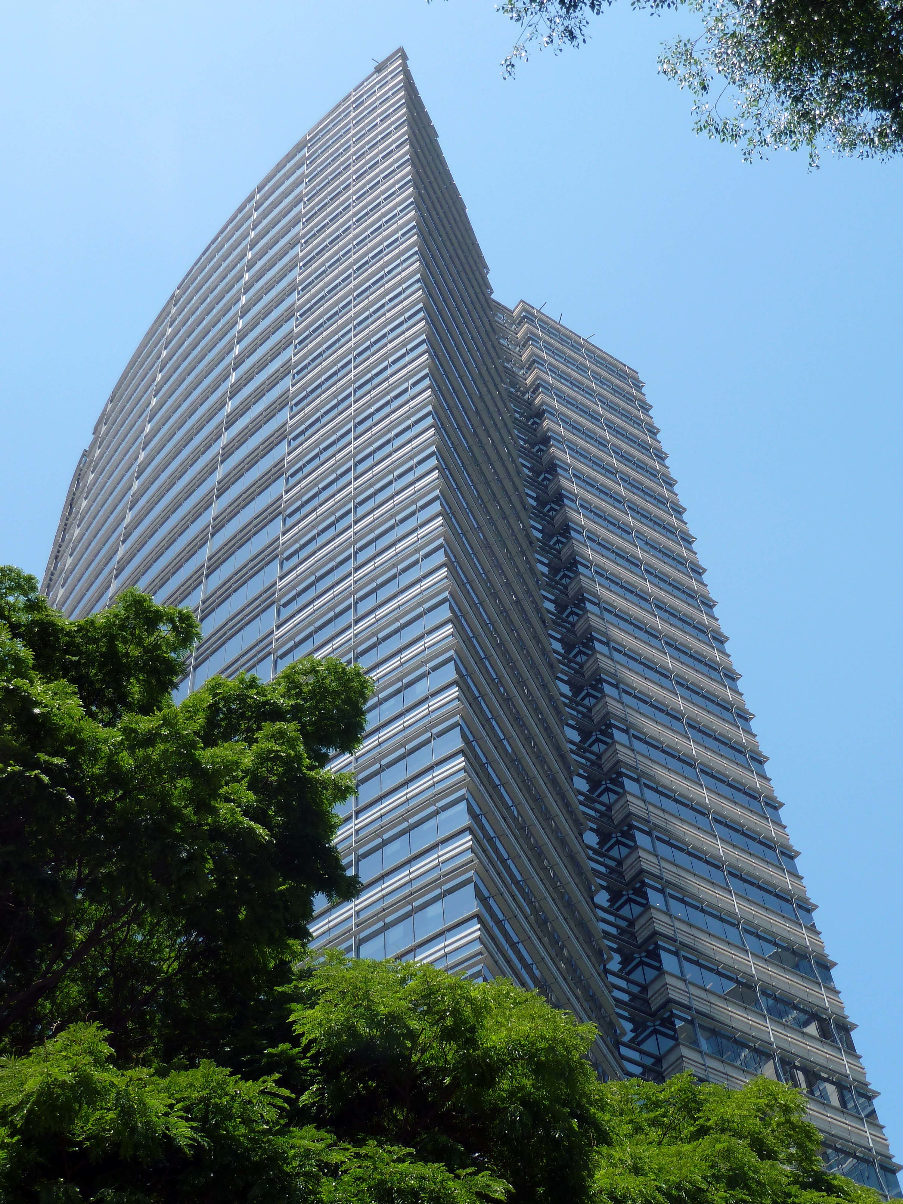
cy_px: 602
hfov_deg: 34.3
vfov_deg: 44.8
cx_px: 452
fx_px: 1461
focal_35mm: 42
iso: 80
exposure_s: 1/400
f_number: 3.7
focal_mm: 6.9
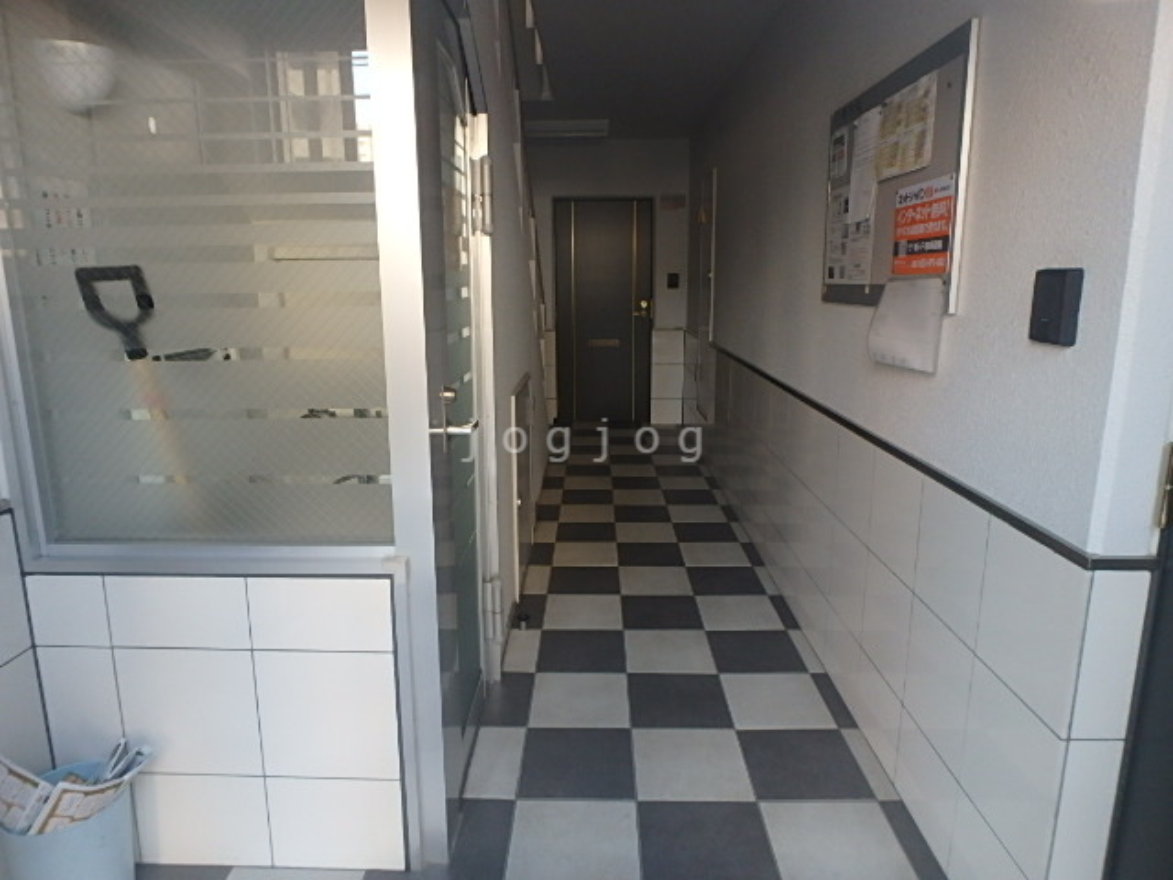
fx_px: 712
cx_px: 586
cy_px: 440
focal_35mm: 21
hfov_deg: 79.0
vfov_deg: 63.4
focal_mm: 3.7
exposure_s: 1/30
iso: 200
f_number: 3.5
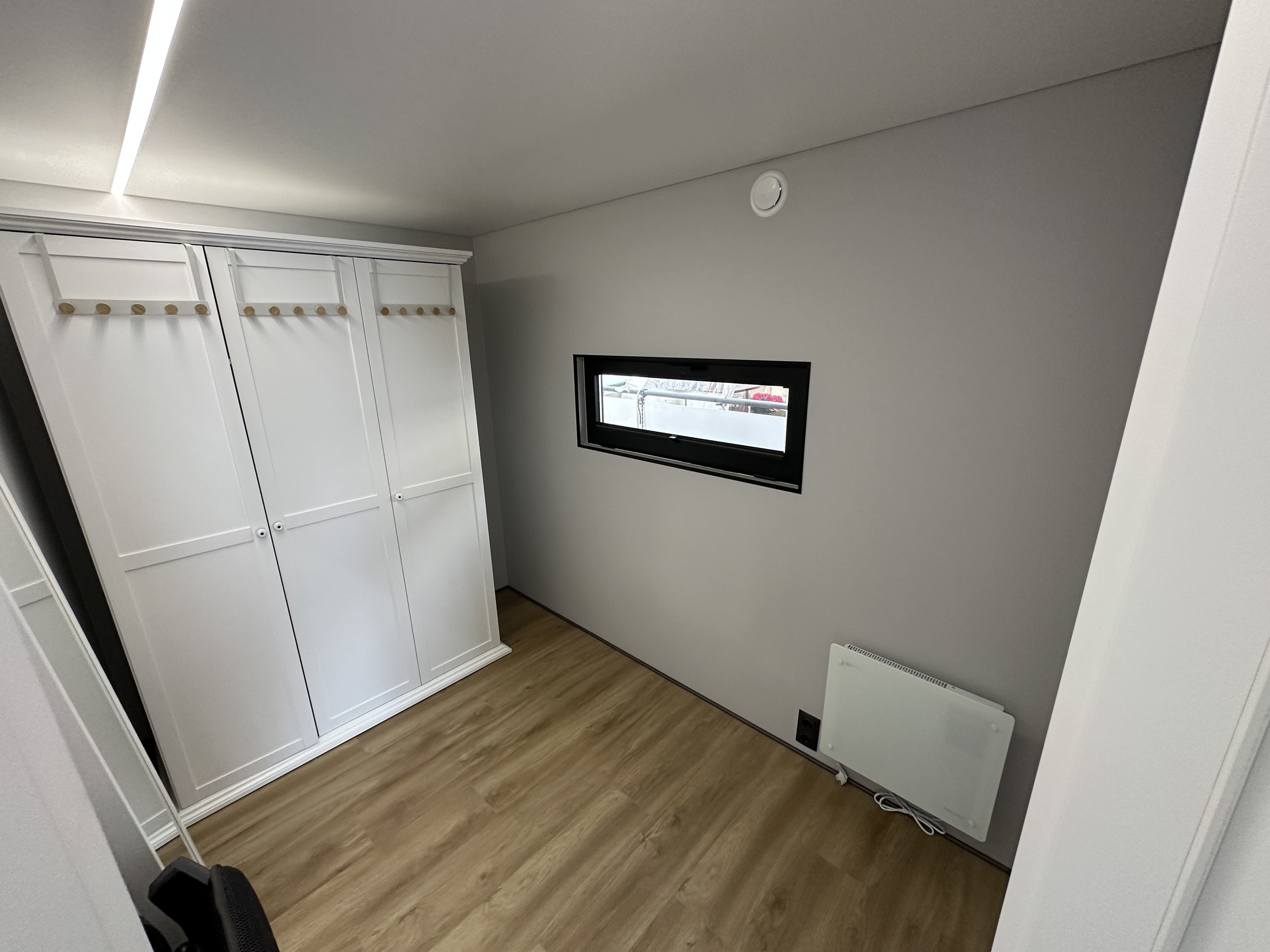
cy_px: 476
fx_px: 514
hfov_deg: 102.1
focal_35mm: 14
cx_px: 635
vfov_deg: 85.7
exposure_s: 1/100
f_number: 2.2
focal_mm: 2.22
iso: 250
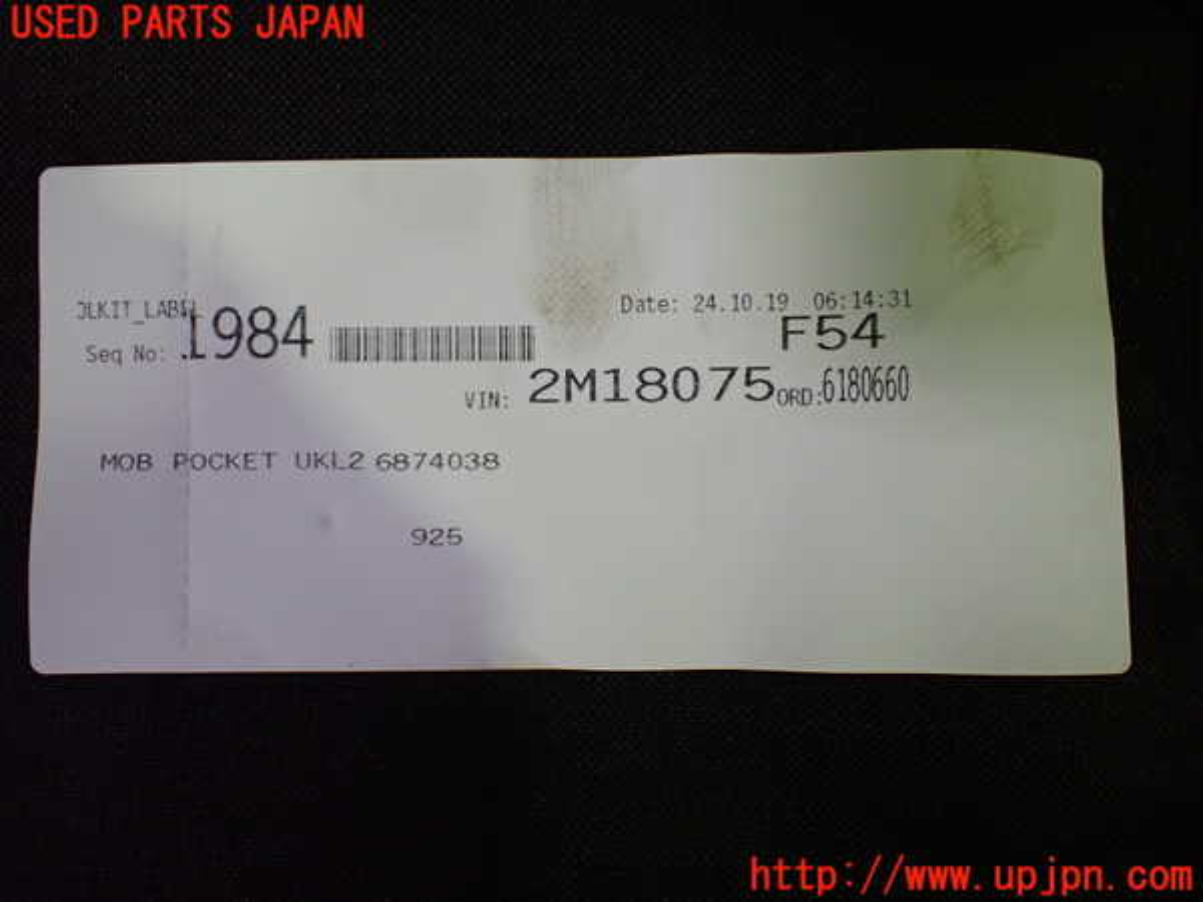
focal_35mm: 30
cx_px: 602
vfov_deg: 46.8
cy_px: 451
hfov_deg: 60.0
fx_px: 1043
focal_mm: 5.4
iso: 400
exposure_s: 1/125
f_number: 2.3
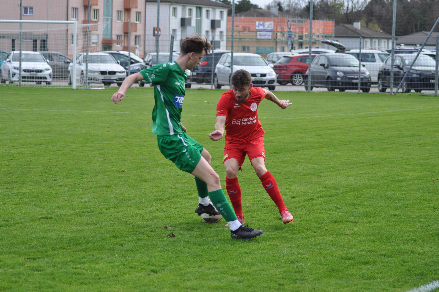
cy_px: 146
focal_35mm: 120
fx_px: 1462
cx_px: 220
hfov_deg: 17.1
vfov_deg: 11.4
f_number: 4.2
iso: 400
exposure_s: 1/1000
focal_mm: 80
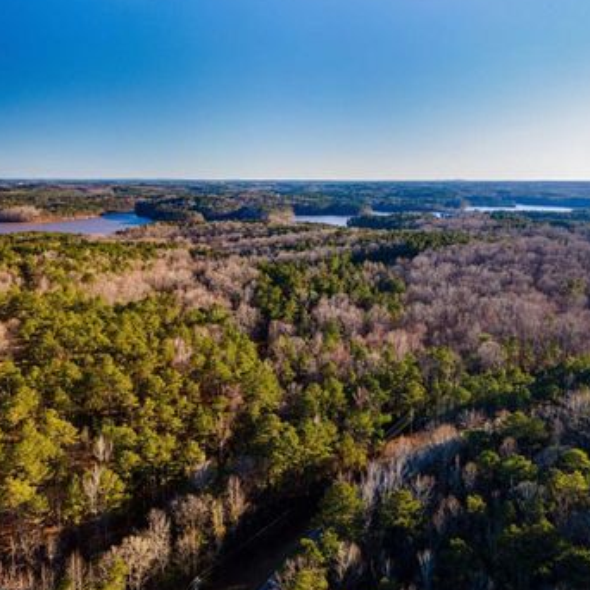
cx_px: 340
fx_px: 598
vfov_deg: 52.5
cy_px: 298
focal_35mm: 31
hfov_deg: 52.3
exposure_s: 1/25
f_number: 2.8
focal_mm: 4.5
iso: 100
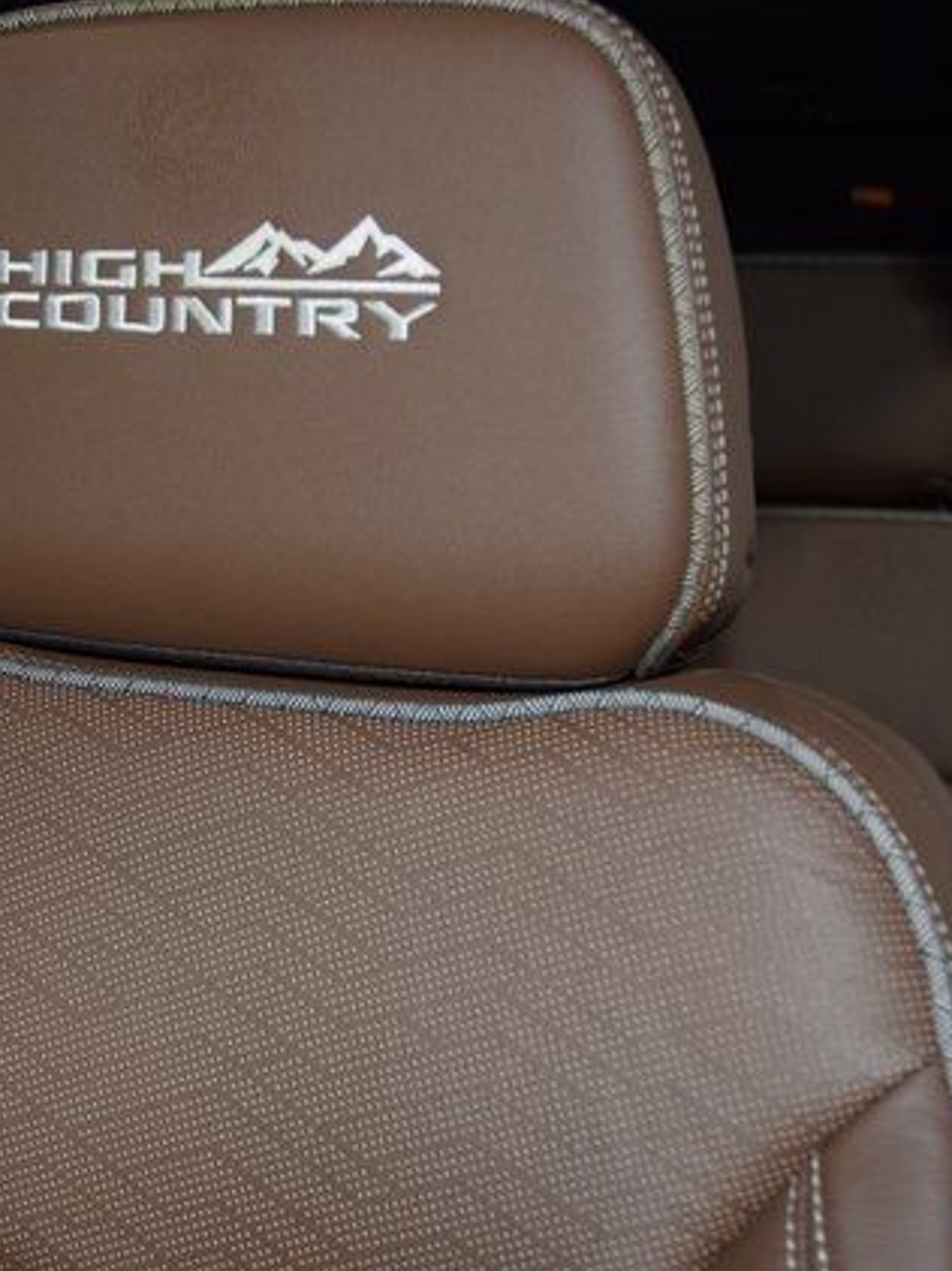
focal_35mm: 55
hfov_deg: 26.4
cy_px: 634
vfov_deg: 35.1
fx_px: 2009
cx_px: 253
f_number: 3.8
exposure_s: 1/125
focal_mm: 25
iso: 1800
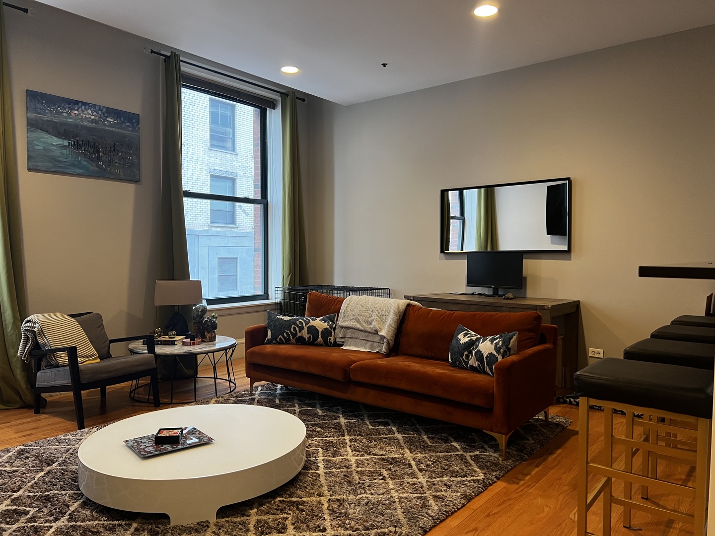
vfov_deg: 53.1
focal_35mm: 26
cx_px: 358
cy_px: 268
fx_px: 537
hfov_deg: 67.3
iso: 125
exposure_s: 1/60
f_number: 1.5
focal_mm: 5.7
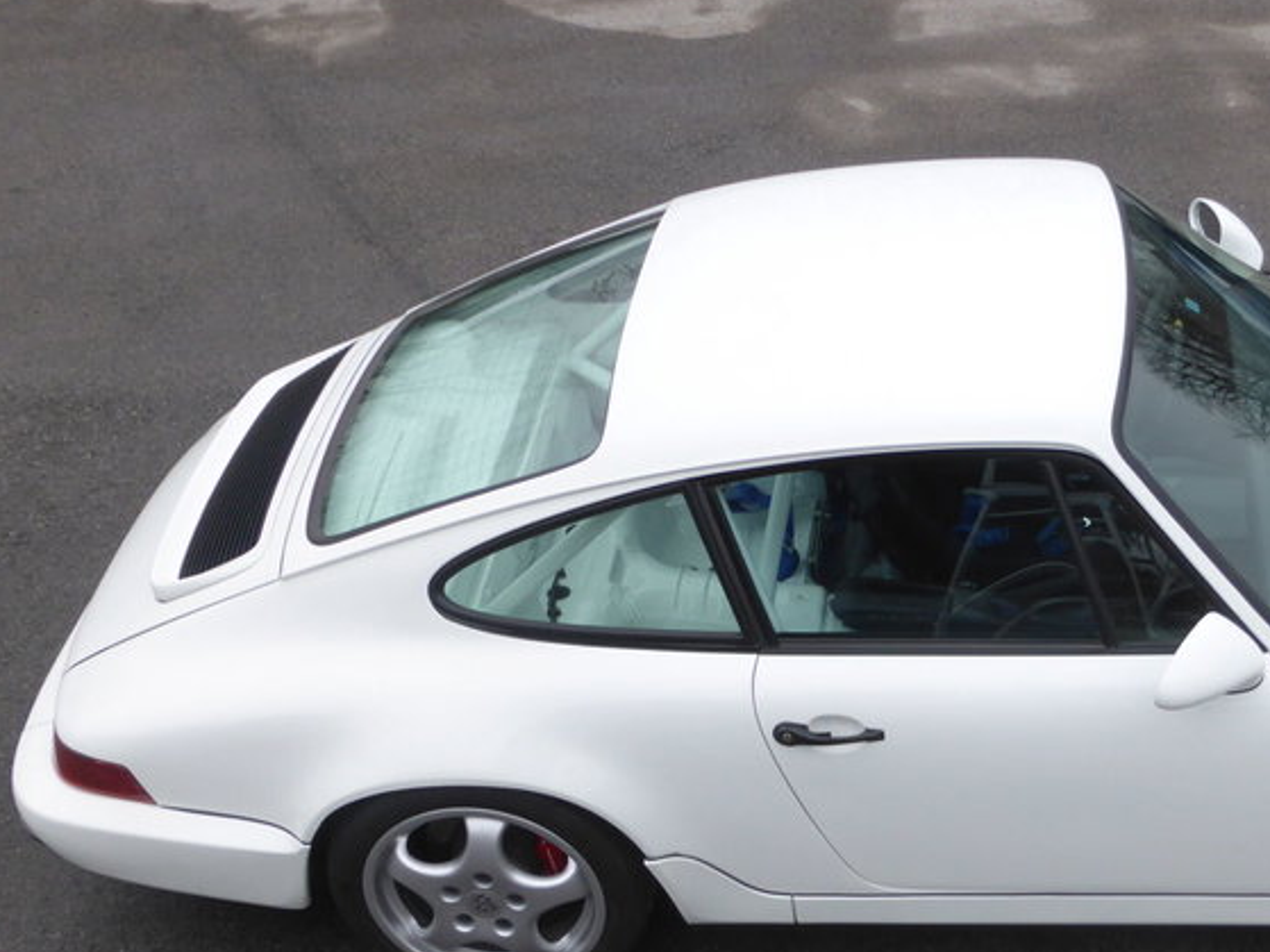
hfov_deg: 33.8
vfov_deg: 26.2
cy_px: 732
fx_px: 2017
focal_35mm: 55
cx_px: 1027
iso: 100
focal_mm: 5.4
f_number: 3.6
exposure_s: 1/125
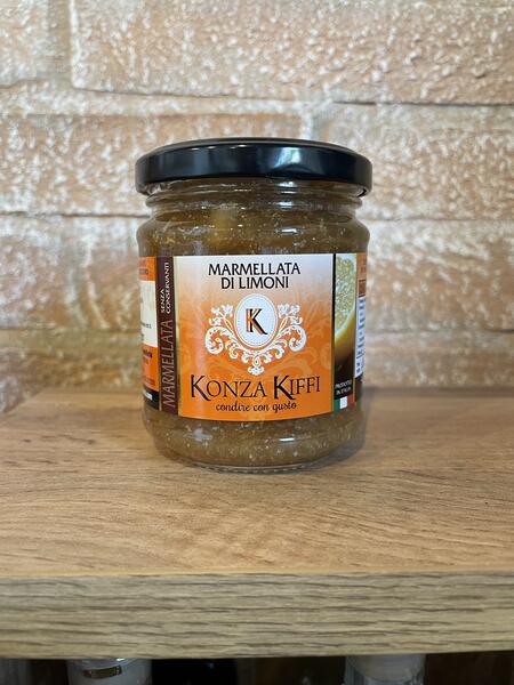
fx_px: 515
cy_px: 342
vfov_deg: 67.3
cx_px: 257
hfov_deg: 53.1
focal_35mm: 26
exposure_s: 1/50
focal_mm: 4.2
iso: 125
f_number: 1.6
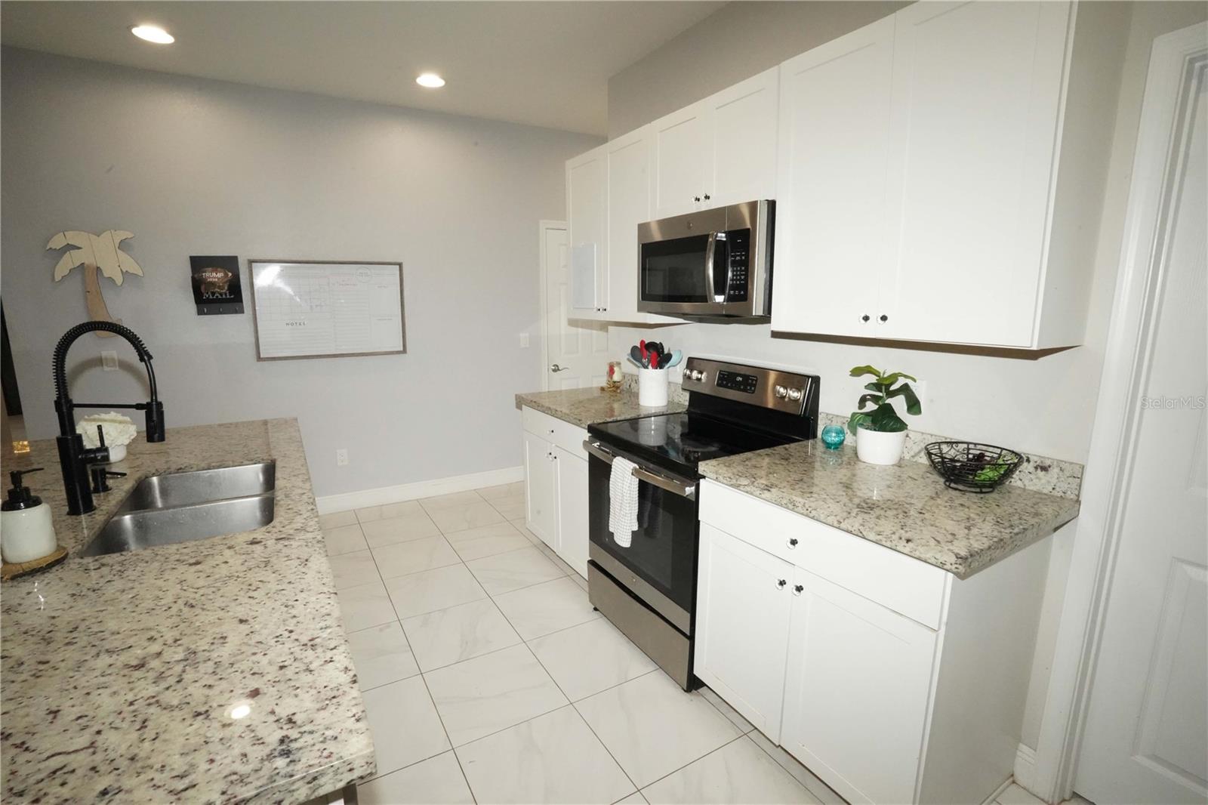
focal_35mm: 16
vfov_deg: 73.7
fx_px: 537
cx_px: 604
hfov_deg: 96.7
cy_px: 402
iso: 12800
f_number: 22
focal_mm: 16
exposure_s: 1/60
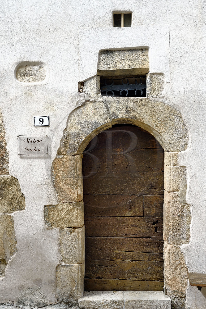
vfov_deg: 39.6
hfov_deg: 27.0
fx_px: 430
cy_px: 154
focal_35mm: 50
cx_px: 103
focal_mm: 50
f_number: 7.1
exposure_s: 1/400
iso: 400
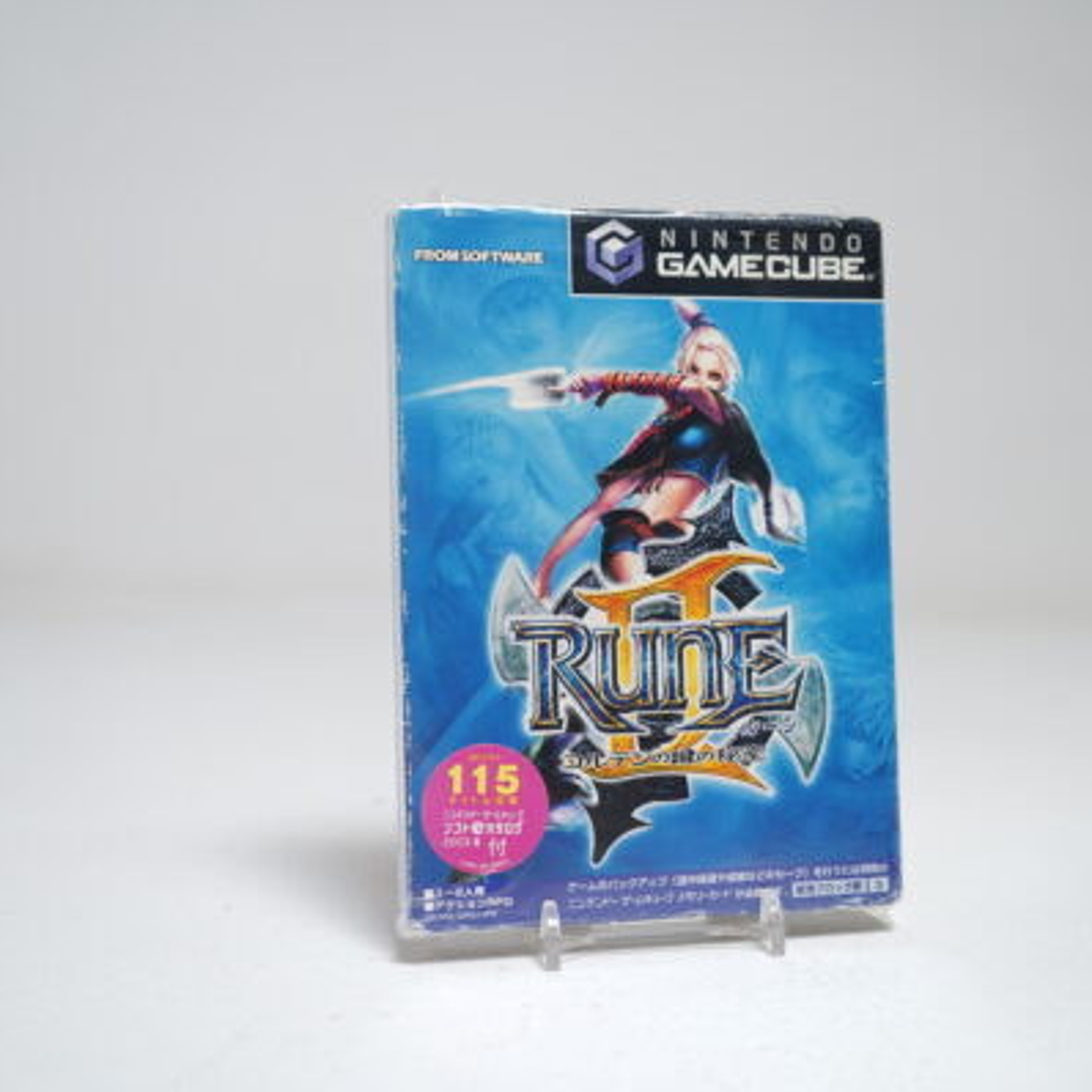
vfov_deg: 34.0
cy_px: 546
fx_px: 1785
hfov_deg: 33.9
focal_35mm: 50
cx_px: 642
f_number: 5
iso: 64
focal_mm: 39
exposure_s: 1/5
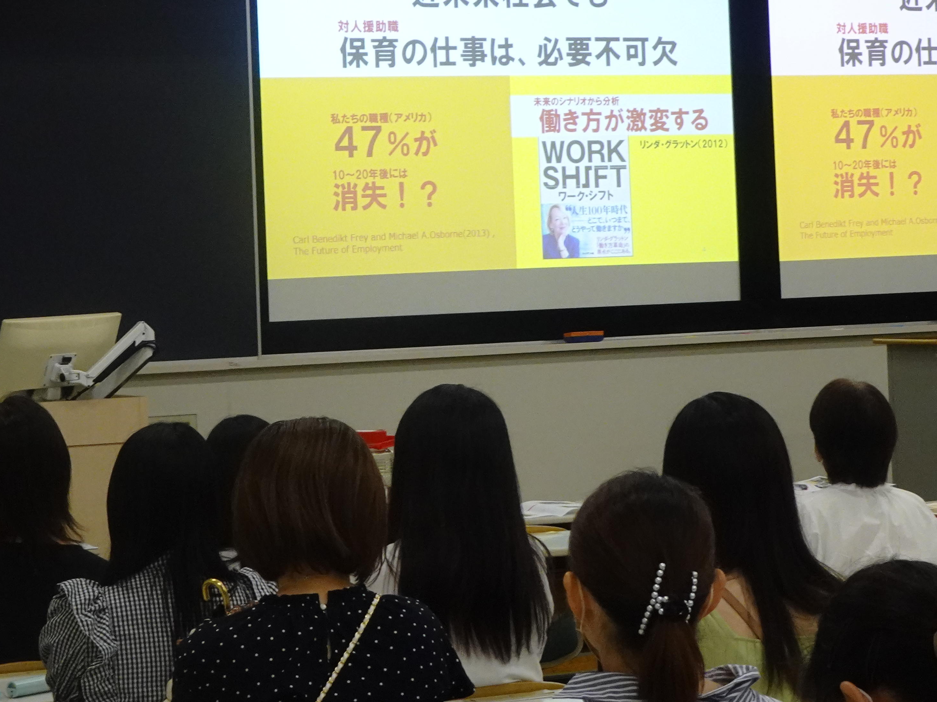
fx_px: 2815
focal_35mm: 104
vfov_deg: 14.2
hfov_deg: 18.9
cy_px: 204
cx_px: 419
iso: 400
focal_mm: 9.9
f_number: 4.5
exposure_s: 1/80
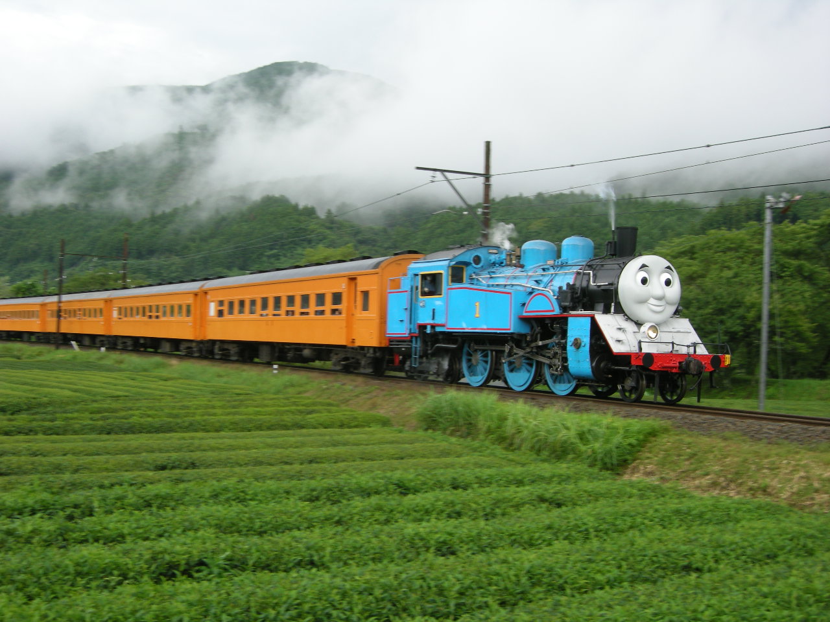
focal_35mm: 48
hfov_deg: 39.7
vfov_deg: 30.3
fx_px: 1151
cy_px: 311
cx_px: 415
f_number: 3.9
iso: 64
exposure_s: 1/114
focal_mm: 10.1
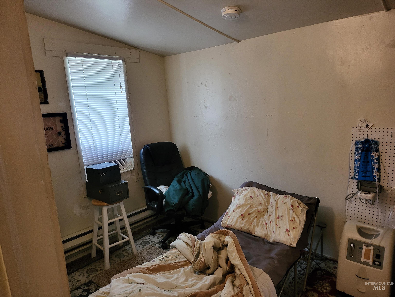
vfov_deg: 56.8
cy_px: 148
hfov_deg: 71.6
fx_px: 274
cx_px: 198
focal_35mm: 24
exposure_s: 1/40
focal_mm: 5
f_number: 1.8
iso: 400
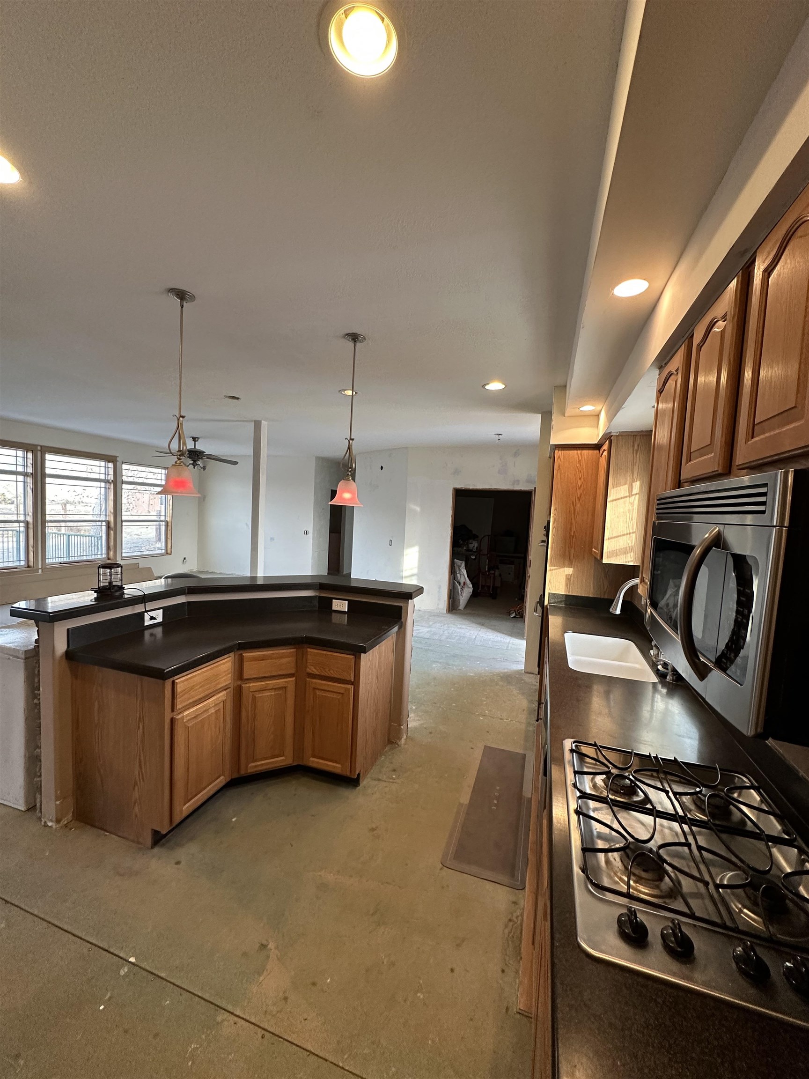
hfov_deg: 85.7
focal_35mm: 14
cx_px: 404
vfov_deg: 102.1
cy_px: 540
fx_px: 436
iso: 250
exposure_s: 1/120
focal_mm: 2.22
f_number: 2.2
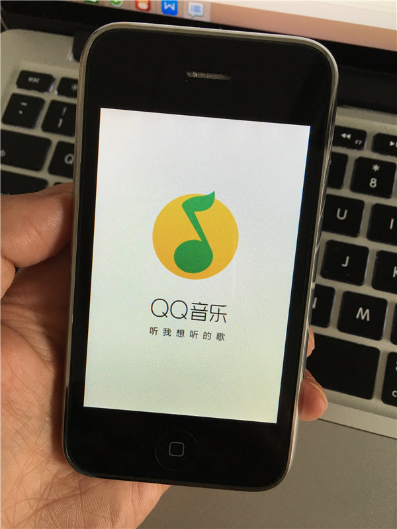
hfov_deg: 48.2
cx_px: 198
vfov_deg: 61.7
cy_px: 264
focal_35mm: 29
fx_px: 443
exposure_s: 1/33
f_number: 2.2
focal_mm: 4.15
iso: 40
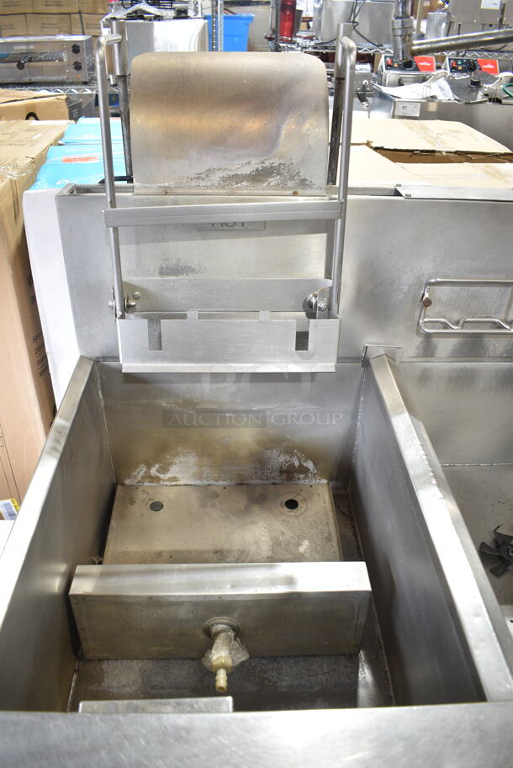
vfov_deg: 67.3
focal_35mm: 27
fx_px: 576
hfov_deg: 48.0
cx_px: 256
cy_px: 384
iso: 500
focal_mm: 18
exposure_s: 1/30
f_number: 3.5
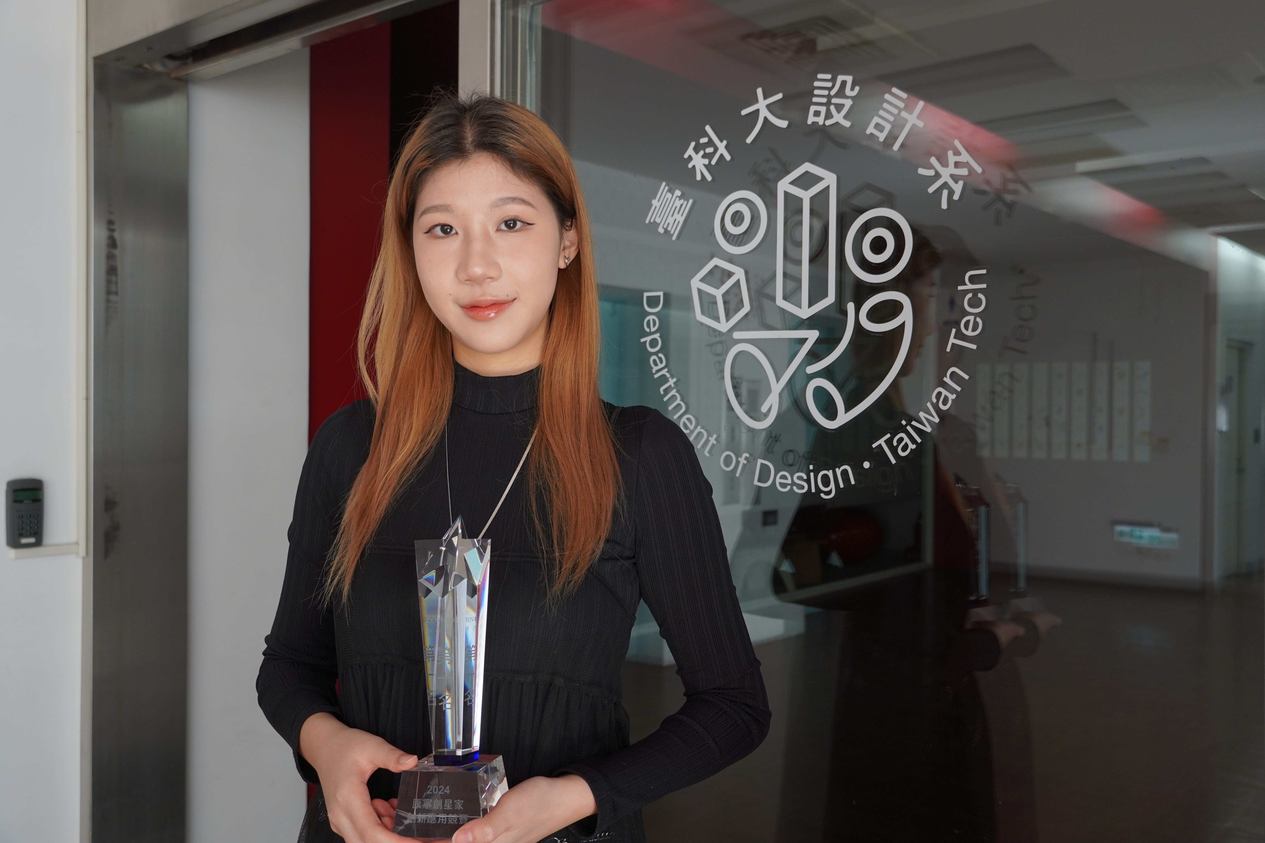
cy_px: 422
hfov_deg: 57.2
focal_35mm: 33
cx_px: 632
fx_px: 1159
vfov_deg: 40.0
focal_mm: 22
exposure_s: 1/160
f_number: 4
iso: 320
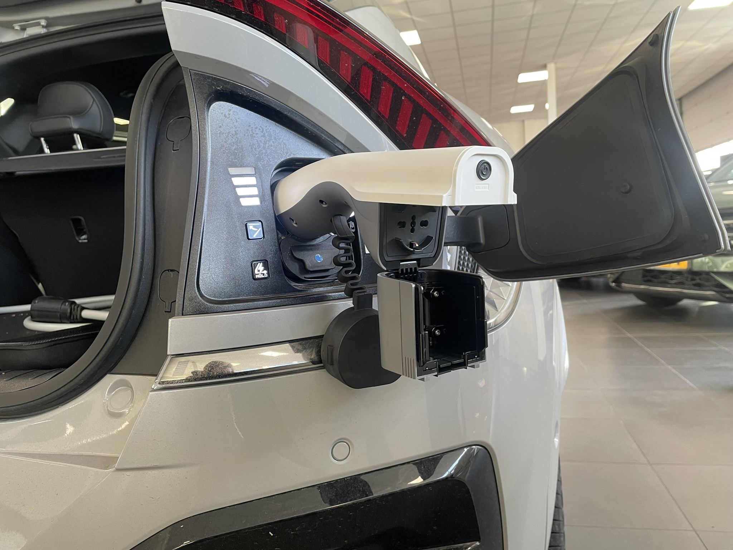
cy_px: 275
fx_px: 551
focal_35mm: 26
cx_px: 366
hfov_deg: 67.3
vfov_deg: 53.1
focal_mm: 4.2
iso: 80
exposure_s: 1/50
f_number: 1.6
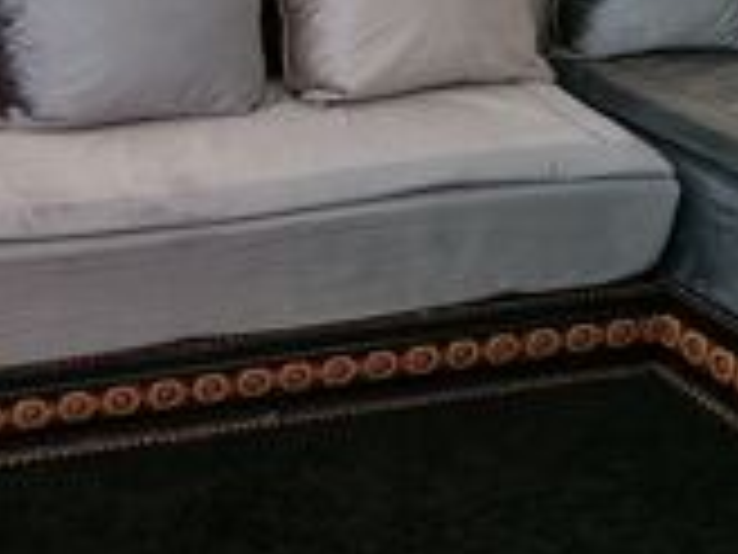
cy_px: 288
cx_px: -4
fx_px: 1684
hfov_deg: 23.6
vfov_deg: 18.7
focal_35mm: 79
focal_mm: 4.75
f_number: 1.8
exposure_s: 1/50
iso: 64
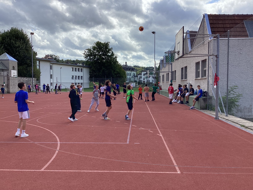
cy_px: 95
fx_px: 227
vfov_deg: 45.4
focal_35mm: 31
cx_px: 126
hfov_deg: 58.4
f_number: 2.4
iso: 25
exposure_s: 1/1199
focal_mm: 3.3
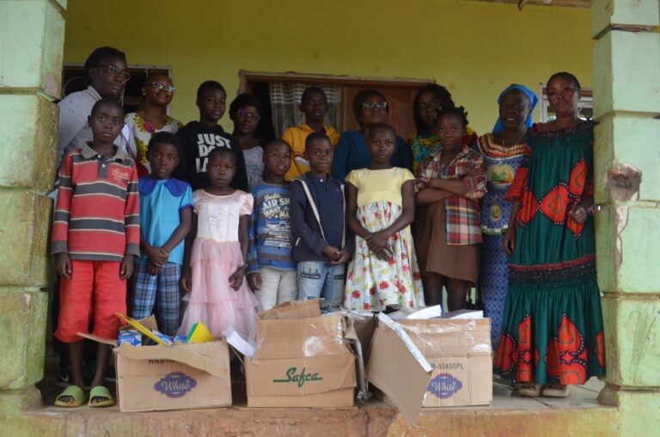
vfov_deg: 36.7
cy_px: 218
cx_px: 330
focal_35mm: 36
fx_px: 659
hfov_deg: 53.2
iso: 400
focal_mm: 24
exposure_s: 1/125
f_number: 5.6
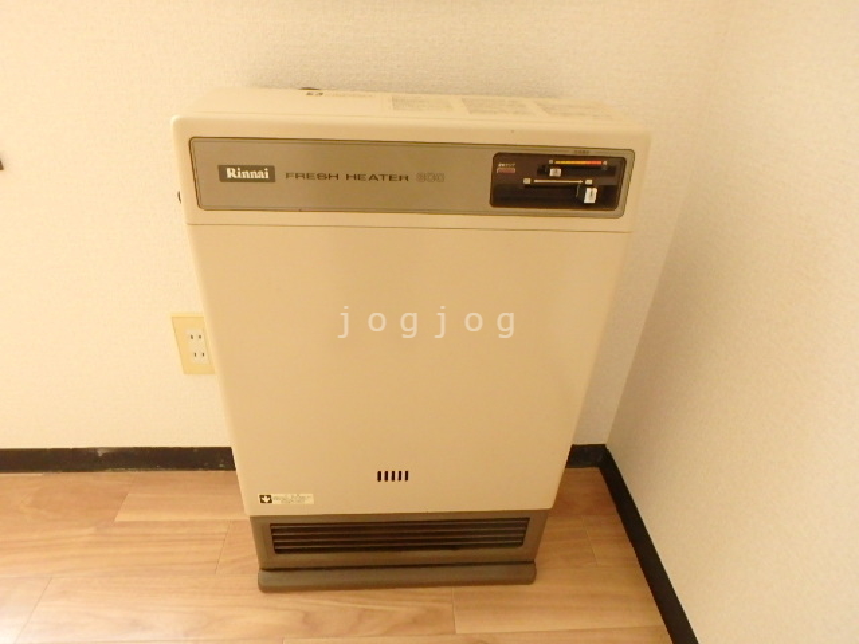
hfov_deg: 79.0
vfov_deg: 63.4
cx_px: 430
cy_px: 322
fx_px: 521
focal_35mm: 21
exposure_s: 1/25
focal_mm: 3.7
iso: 800
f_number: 3.5
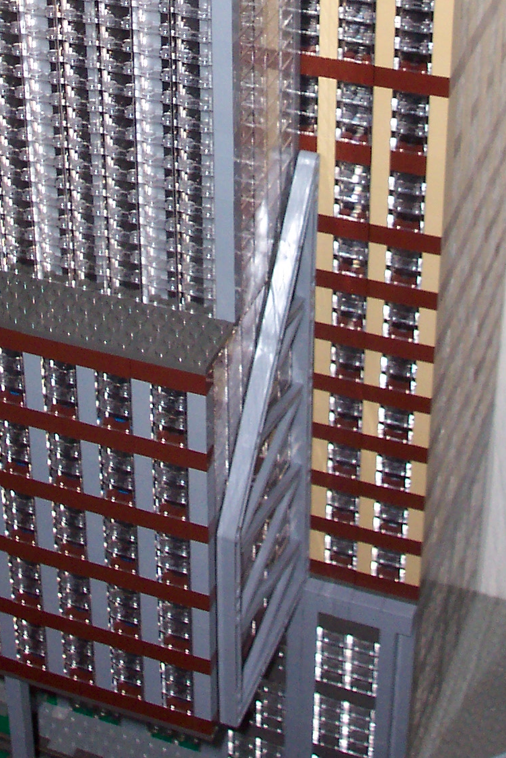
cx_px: 223
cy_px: -7
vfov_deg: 25.3
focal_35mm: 76
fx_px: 1601
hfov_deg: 18.0
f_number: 2.8
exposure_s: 1/30
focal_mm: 7.5
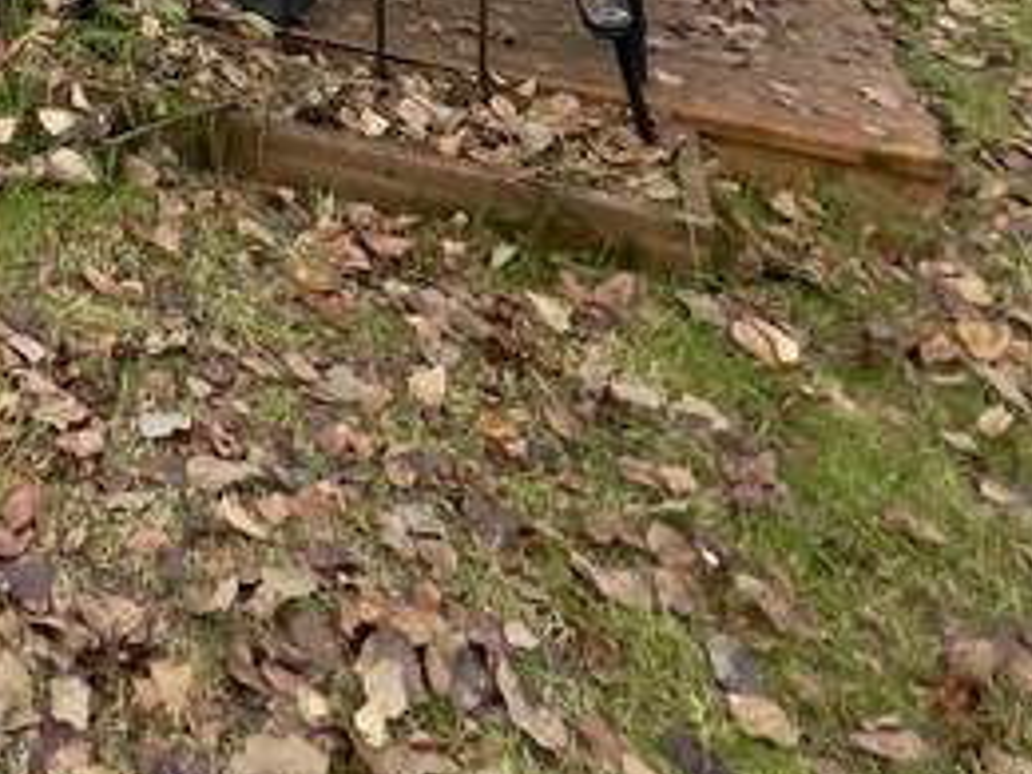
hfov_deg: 31.2
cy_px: -722
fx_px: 1431
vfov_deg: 19.5
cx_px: -294
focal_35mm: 48
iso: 32
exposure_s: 1/645
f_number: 1.8
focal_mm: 1.57
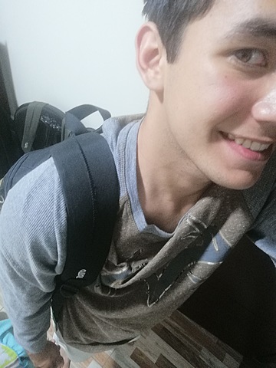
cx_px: 138
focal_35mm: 26
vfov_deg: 67.3
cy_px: 184
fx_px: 276
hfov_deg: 53.1
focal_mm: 3.81
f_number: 2
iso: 250
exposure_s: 1/25
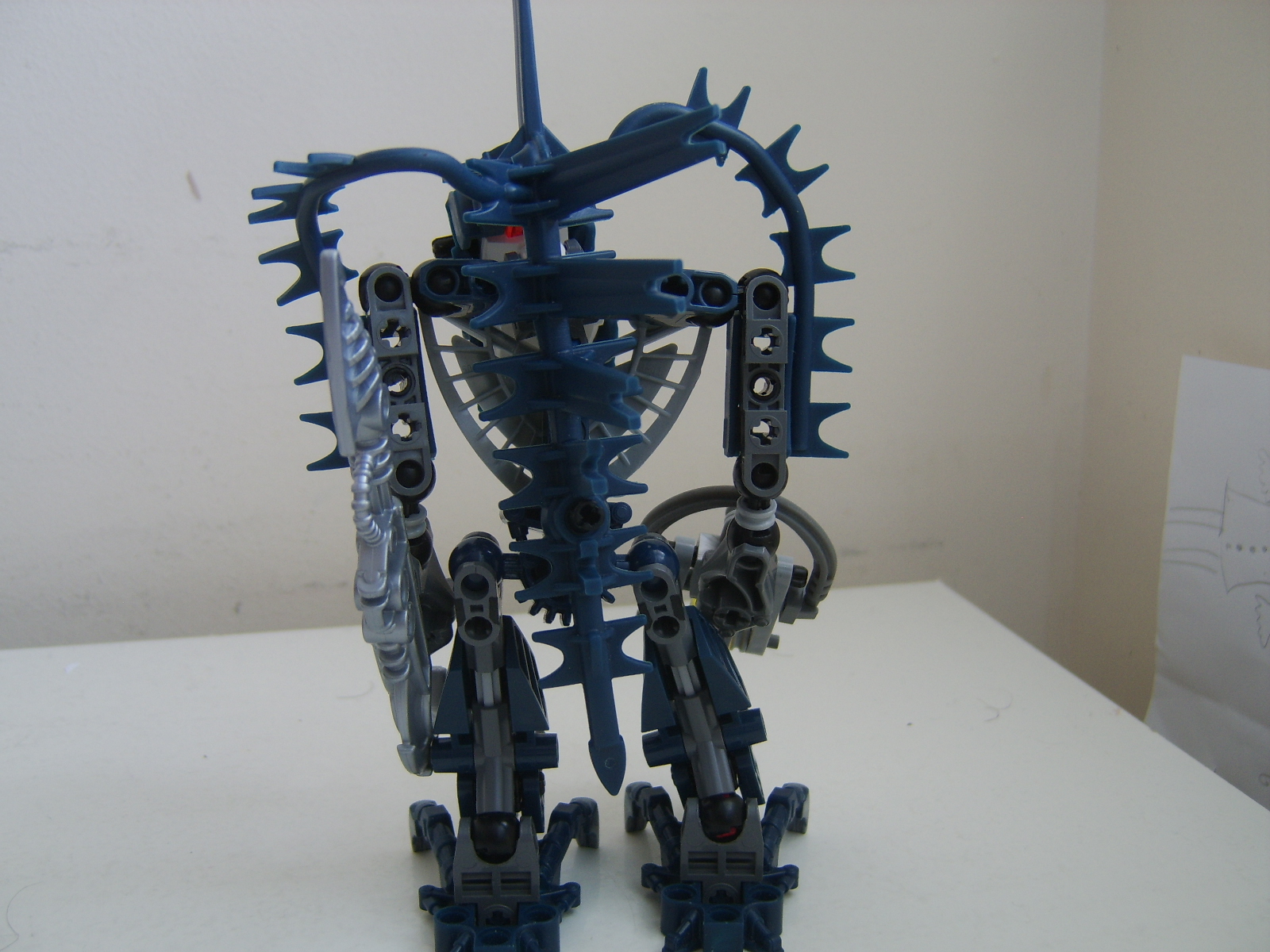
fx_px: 1137
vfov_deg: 45.4
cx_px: 635
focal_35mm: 31
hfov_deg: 58.4
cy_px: 476
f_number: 2.7
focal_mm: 8.13
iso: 71
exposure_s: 1/4
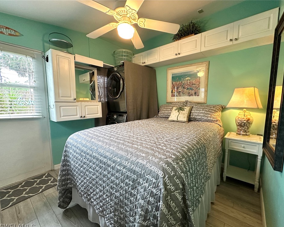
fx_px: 126
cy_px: 117
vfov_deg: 84.0
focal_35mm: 15
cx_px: 154
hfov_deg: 96.6
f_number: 2.2
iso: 320
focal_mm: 2.22
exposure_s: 1/60
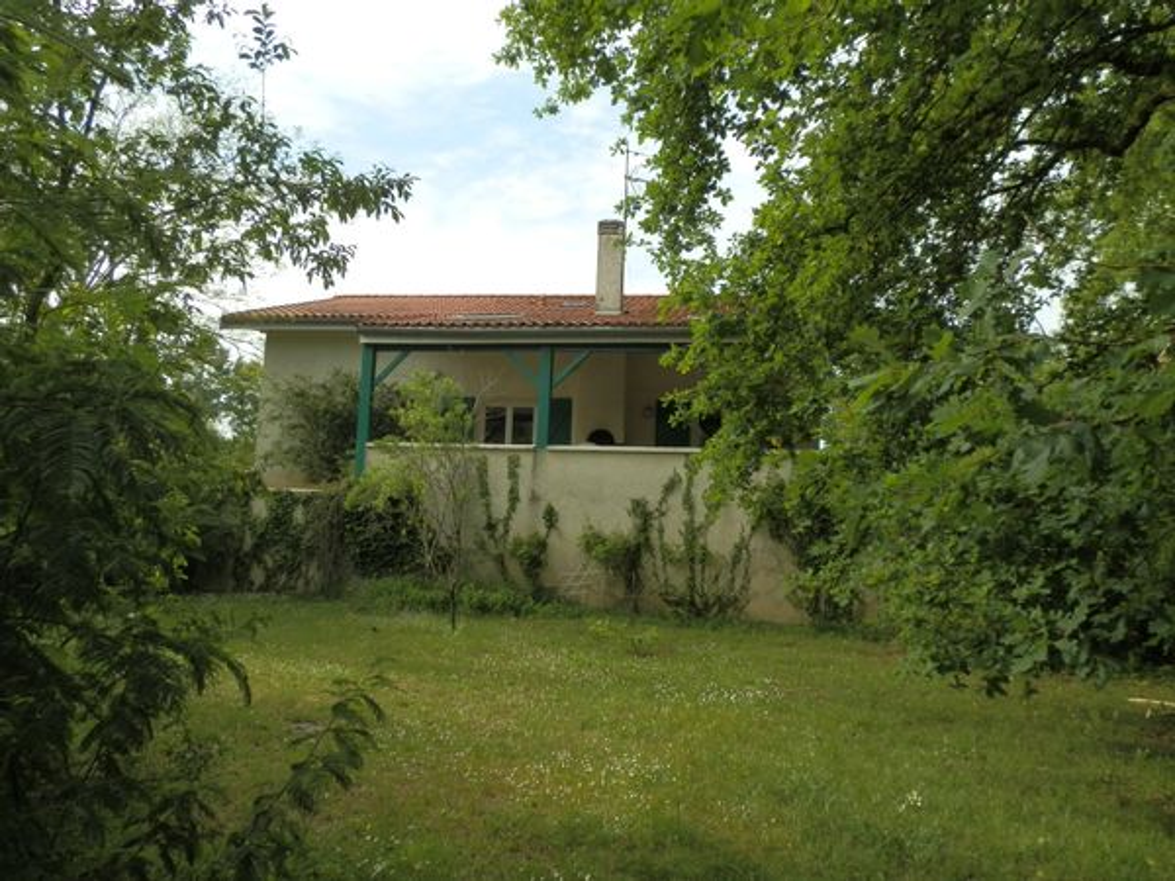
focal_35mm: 28
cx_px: 588
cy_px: 440
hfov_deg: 63.4
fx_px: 950
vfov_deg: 49.7
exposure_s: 1/500
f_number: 3.1
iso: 64
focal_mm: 5
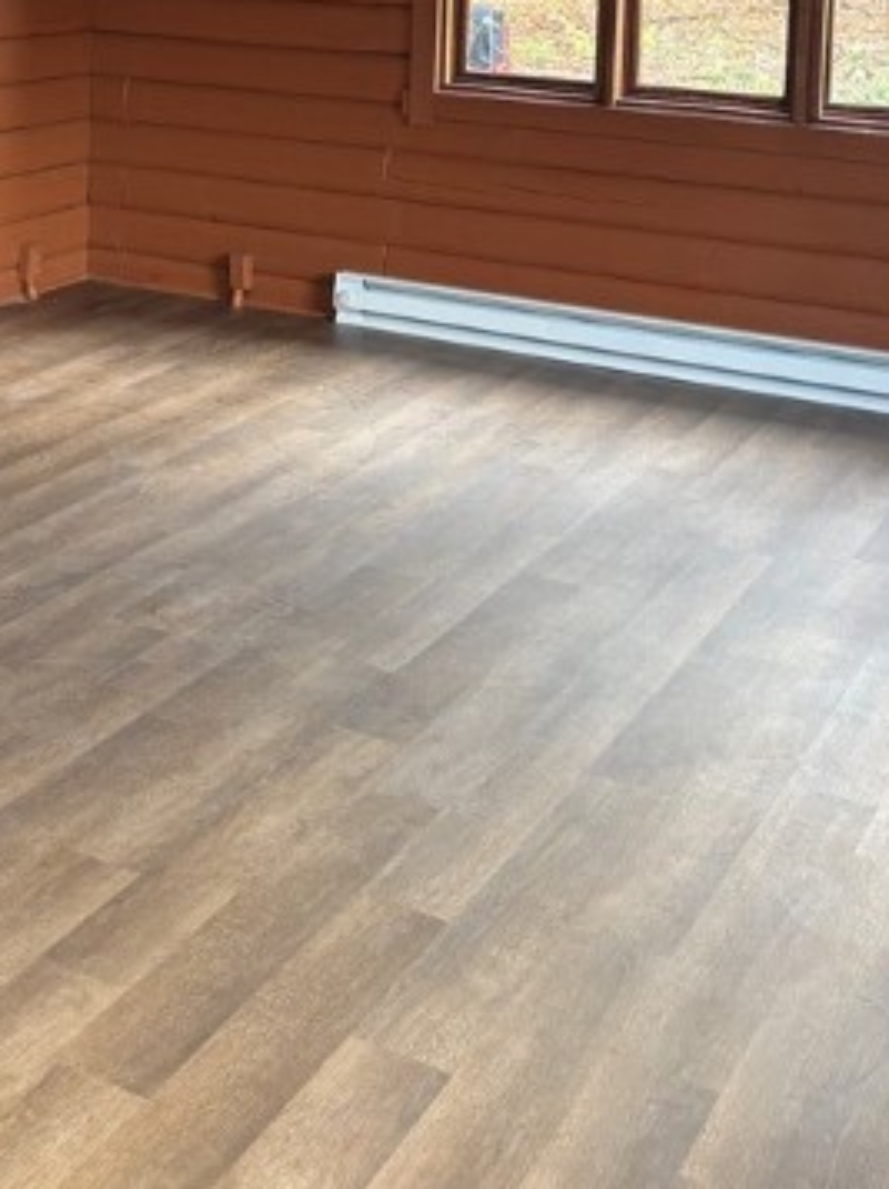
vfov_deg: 32.1
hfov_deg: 25.5
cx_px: 137
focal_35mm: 56
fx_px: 1921
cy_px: 50
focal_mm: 5.96
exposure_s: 1/60
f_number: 1.6
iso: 100
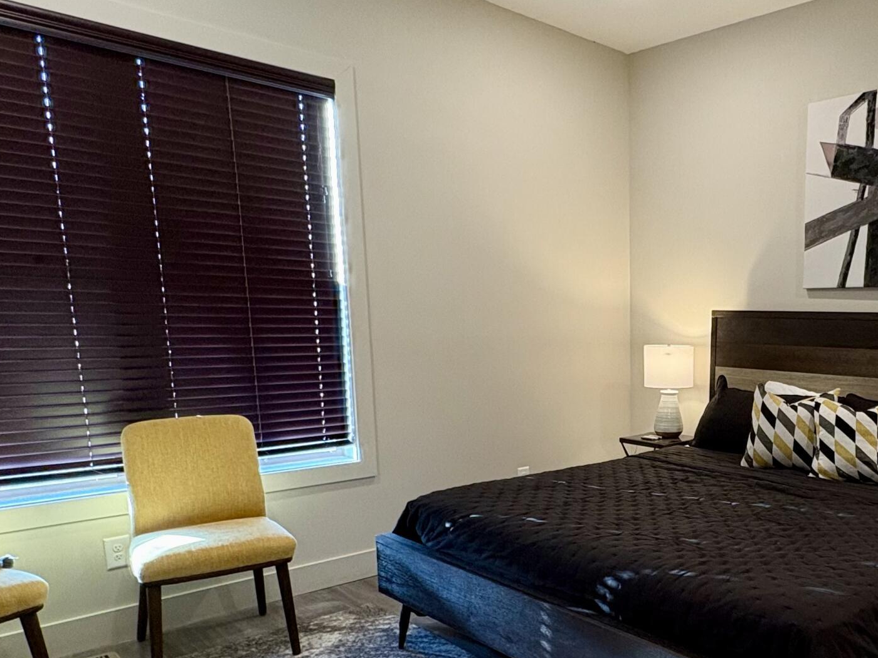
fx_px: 761
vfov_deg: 46.0
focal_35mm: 30
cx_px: 690
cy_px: 442
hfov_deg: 56.1
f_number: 2.2
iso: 250
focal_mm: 2.22
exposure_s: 1/60
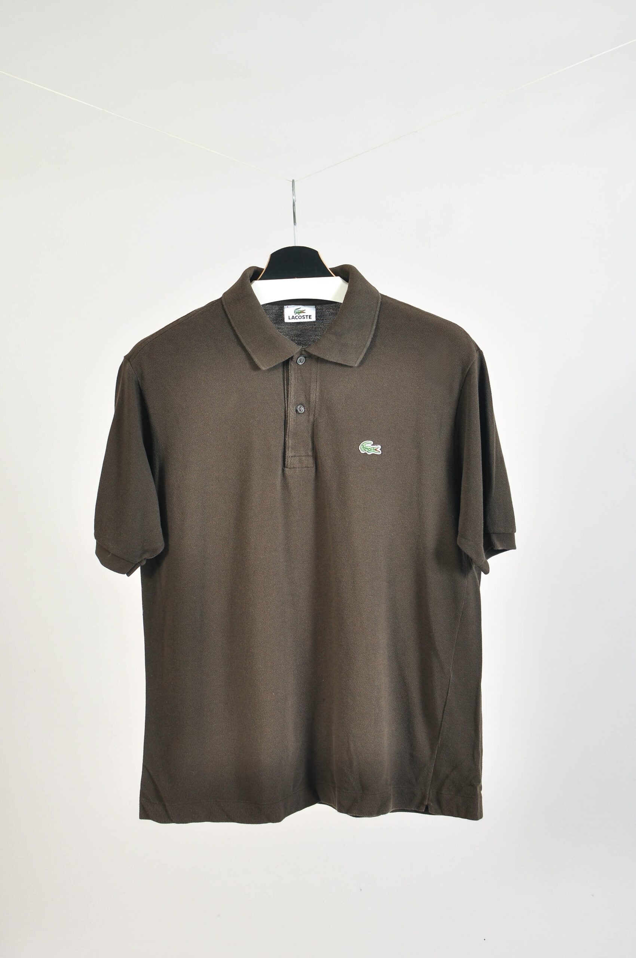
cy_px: 479
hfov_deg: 25.7
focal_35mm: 52
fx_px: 1395
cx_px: 318
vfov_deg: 37.9
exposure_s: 1/125
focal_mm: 35
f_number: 5.6
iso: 200
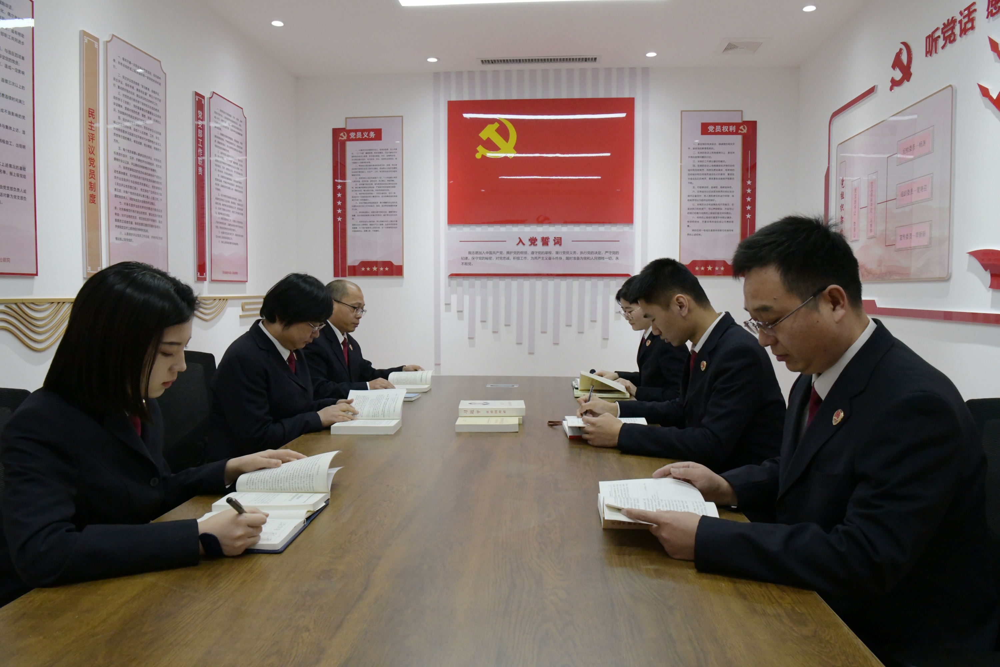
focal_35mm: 26
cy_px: 334
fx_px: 722
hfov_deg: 69.4
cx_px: 500
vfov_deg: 49.6
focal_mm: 26
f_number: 16
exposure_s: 1/125
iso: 6400
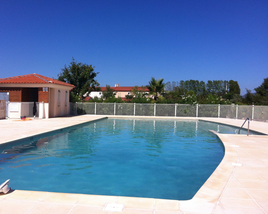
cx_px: 123
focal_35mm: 37
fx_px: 293
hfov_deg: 49.0
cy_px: 107
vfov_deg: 40.1
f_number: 2.8
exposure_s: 1/3016
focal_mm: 3.85
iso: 80
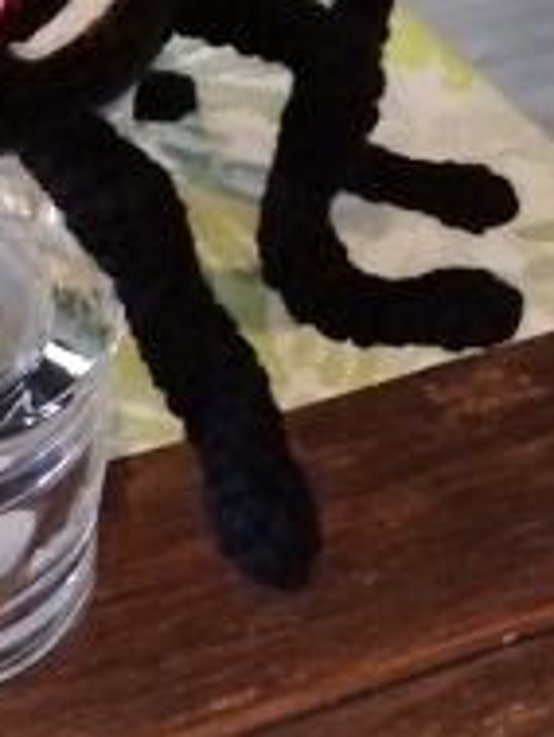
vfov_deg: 28.4
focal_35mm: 64
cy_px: -4
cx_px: -31
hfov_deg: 21.9
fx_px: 1364
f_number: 2.2
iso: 500
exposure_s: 1/16.7
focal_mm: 3.21
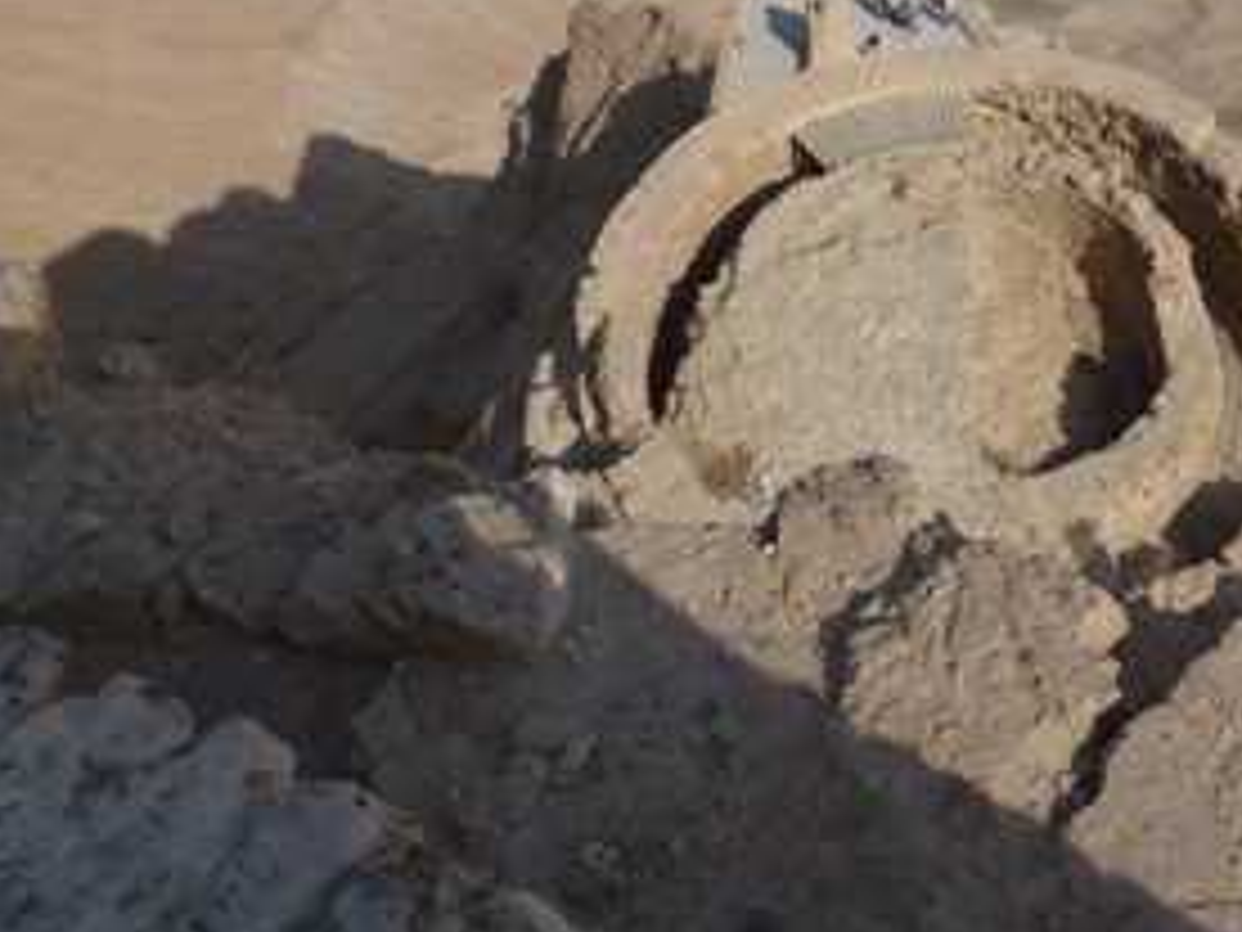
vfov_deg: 35.7
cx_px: 927
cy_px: 194
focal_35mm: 39
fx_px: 1399
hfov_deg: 46.2
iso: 100
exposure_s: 1/1600
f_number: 4
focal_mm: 4.3
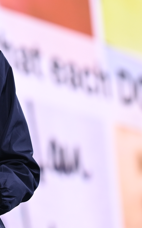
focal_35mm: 479
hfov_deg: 2.7
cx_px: -31
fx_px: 2966
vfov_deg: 4.4
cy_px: 79
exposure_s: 1/200
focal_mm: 145
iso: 800
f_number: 2.8
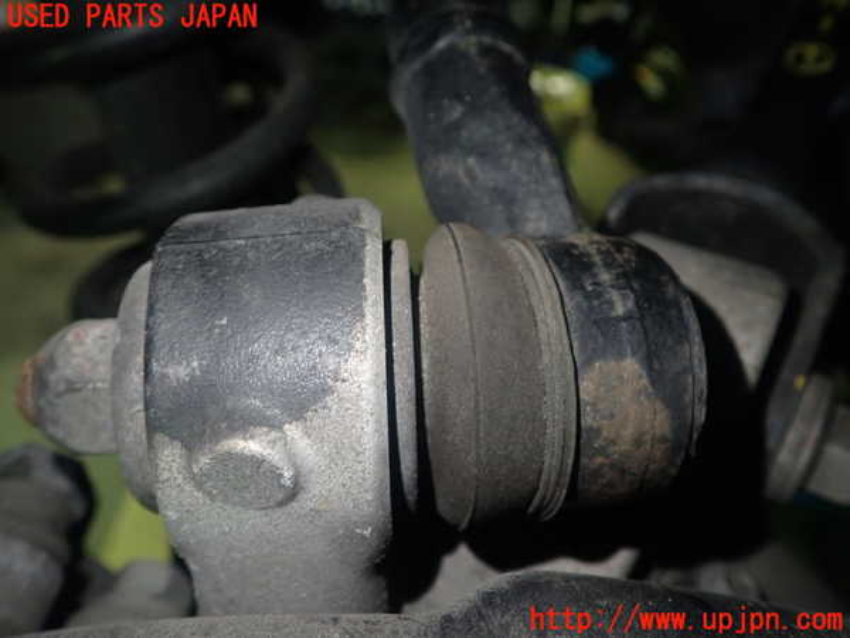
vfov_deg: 46.8
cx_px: 425
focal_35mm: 30
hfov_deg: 60.0
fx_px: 737
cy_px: 319
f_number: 2.3
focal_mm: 5.4
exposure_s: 1/30
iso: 200
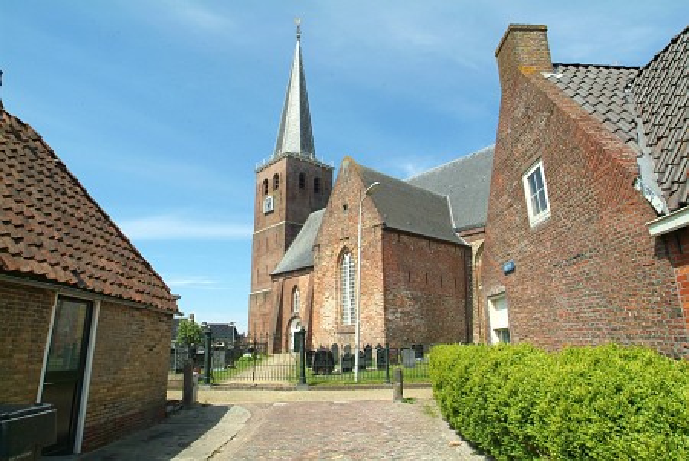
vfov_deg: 59.6
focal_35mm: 21
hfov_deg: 81.1
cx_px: 344
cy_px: 230
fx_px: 402
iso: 400
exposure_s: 1/750
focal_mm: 14
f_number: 8
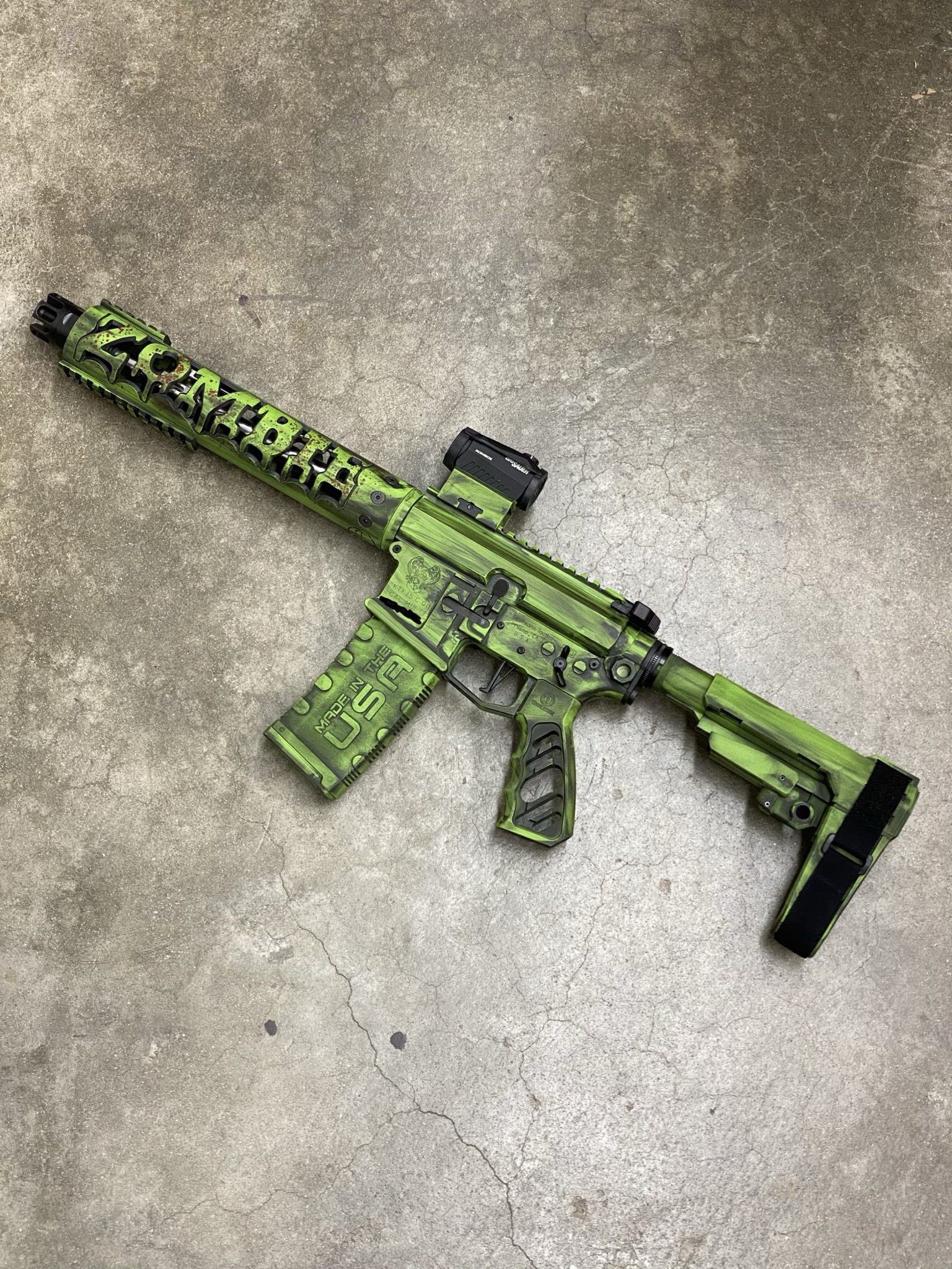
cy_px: 634
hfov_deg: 28.0
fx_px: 1907
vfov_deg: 36.8
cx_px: 476
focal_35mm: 52
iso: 100
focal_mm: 6
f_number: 2
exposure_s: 1/41
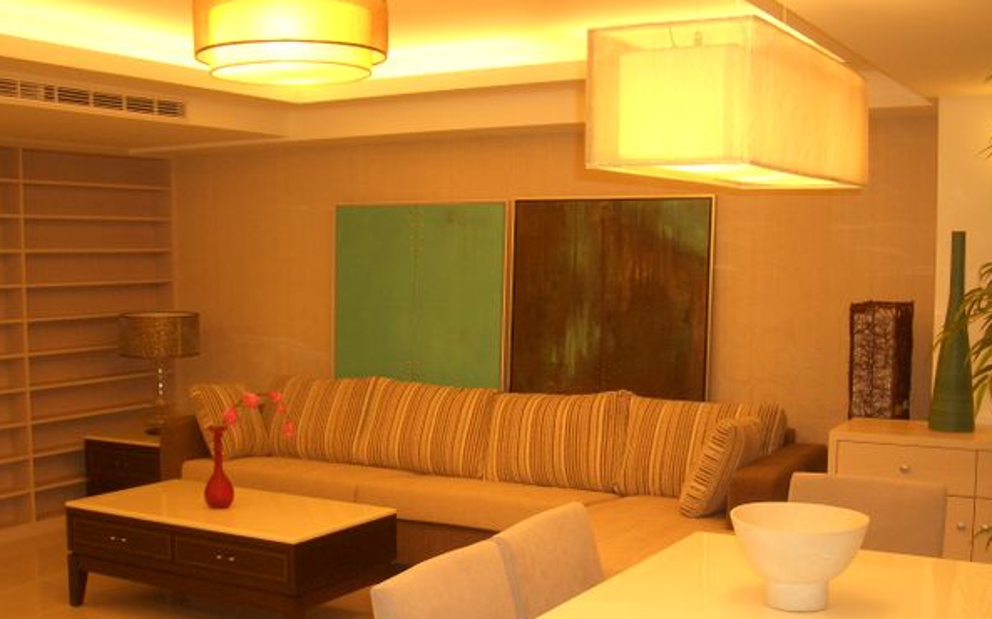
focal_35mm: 44
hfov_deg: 45.3
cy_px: 363
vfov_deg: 29.1
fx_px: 1189
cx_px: 497
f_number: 2.8
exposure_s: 1/60
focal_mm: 6.8
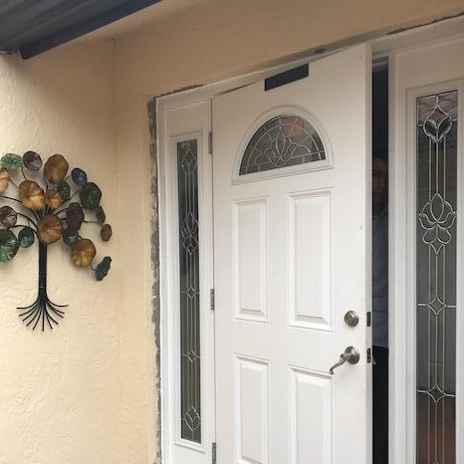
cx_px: 228
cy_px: 279
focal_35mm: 34
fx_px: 516
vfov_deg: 48.2
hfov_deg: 48.4
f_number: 1.8
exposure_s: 1/847
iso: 20
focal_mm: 3.99
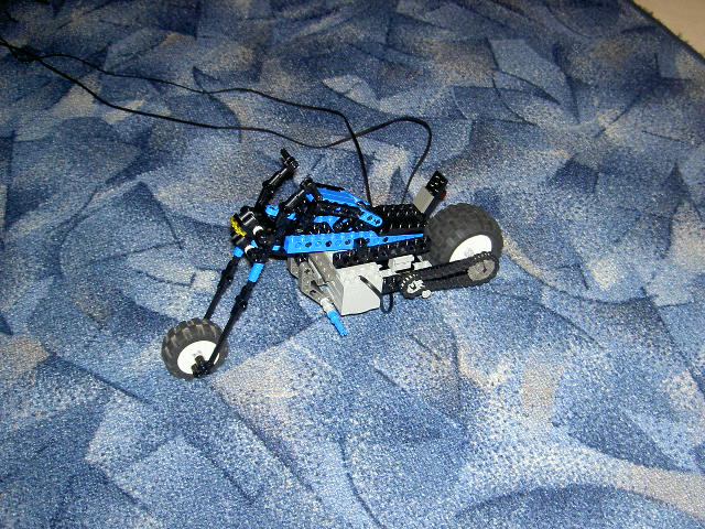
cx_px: 352
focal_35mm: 39
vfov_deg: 36.8
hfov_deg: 47.9
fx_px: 794
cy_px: 264
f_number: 2.8
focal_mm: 8
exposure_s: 1/59.5
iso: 100
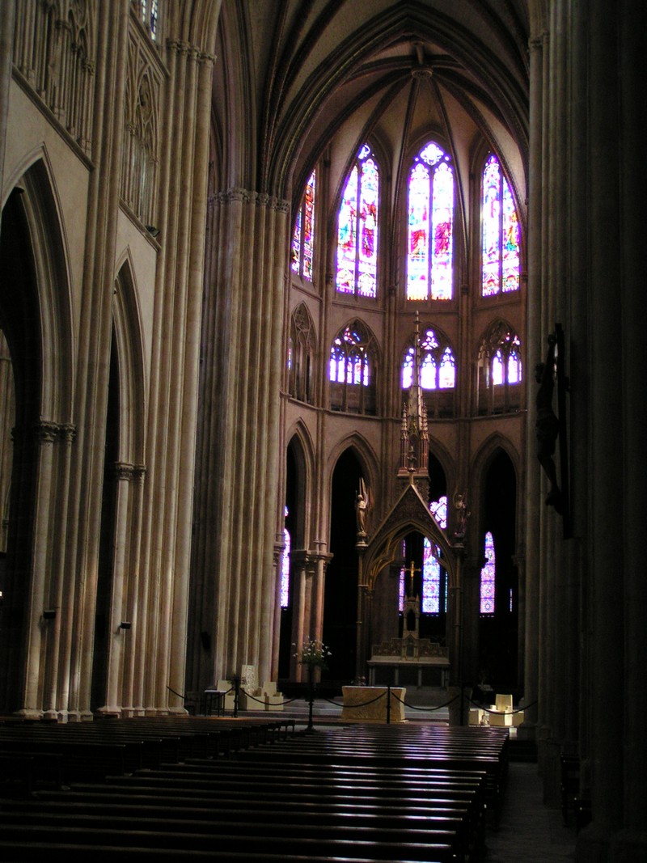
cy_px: 432
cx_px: 324
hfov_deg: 28.0
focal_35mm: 52
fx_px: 1296
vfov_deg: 36.8
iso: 200
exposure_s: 1/25
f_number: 3.2
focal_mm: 8
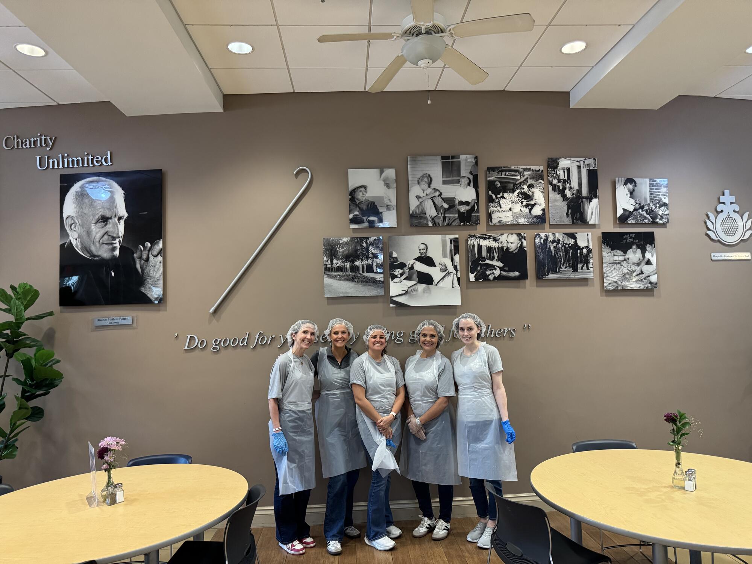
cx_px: 376
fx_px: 521
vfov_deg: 56.8
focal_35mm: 24
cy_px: 282
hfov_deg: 71.6
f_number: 1.78
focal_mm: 6.76
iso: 400
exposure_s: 1/60
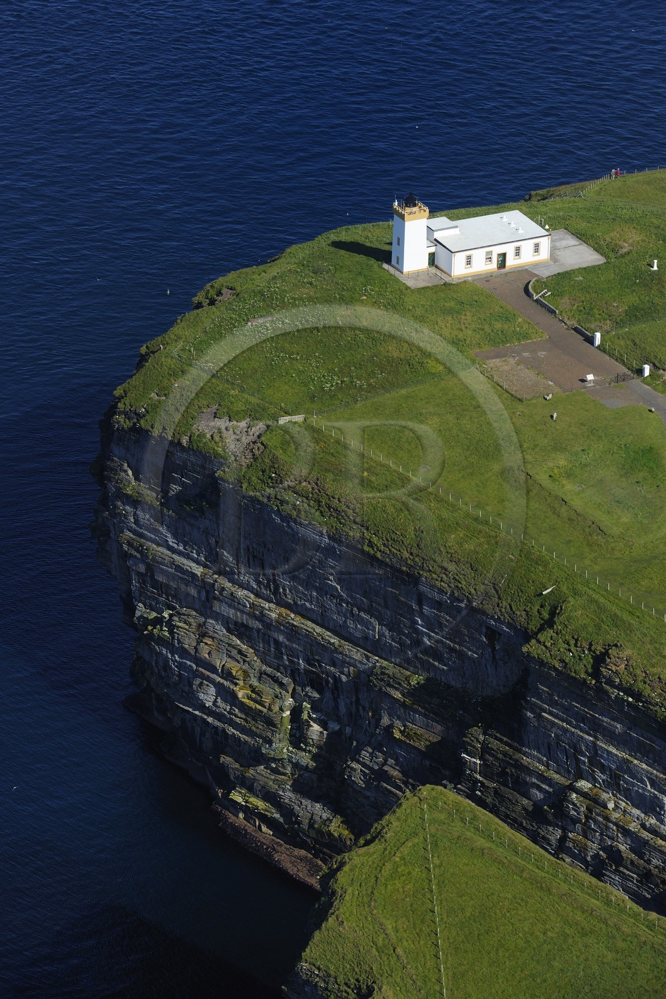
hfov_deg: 8.9
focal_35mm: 155
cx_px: 333
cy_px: 500
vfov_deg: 13.3
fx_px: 4303
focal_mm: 155
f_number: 9
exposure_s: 1/800
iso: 400
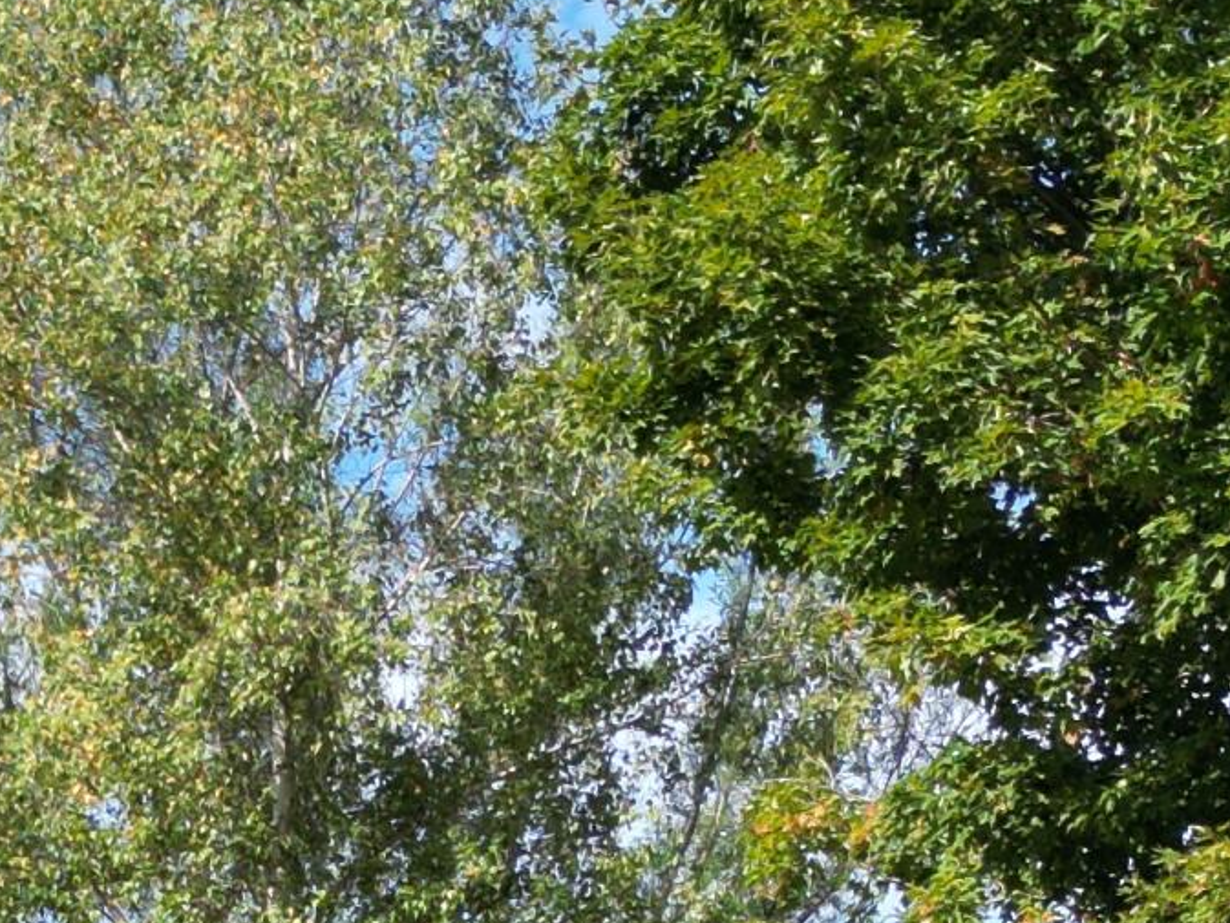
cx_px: -18
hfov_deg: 17.9
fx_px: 3803
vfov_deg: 12.4
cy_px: 1793
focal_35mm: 107
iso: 110
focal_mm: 6.72
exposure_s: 1/1600
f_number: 1.7
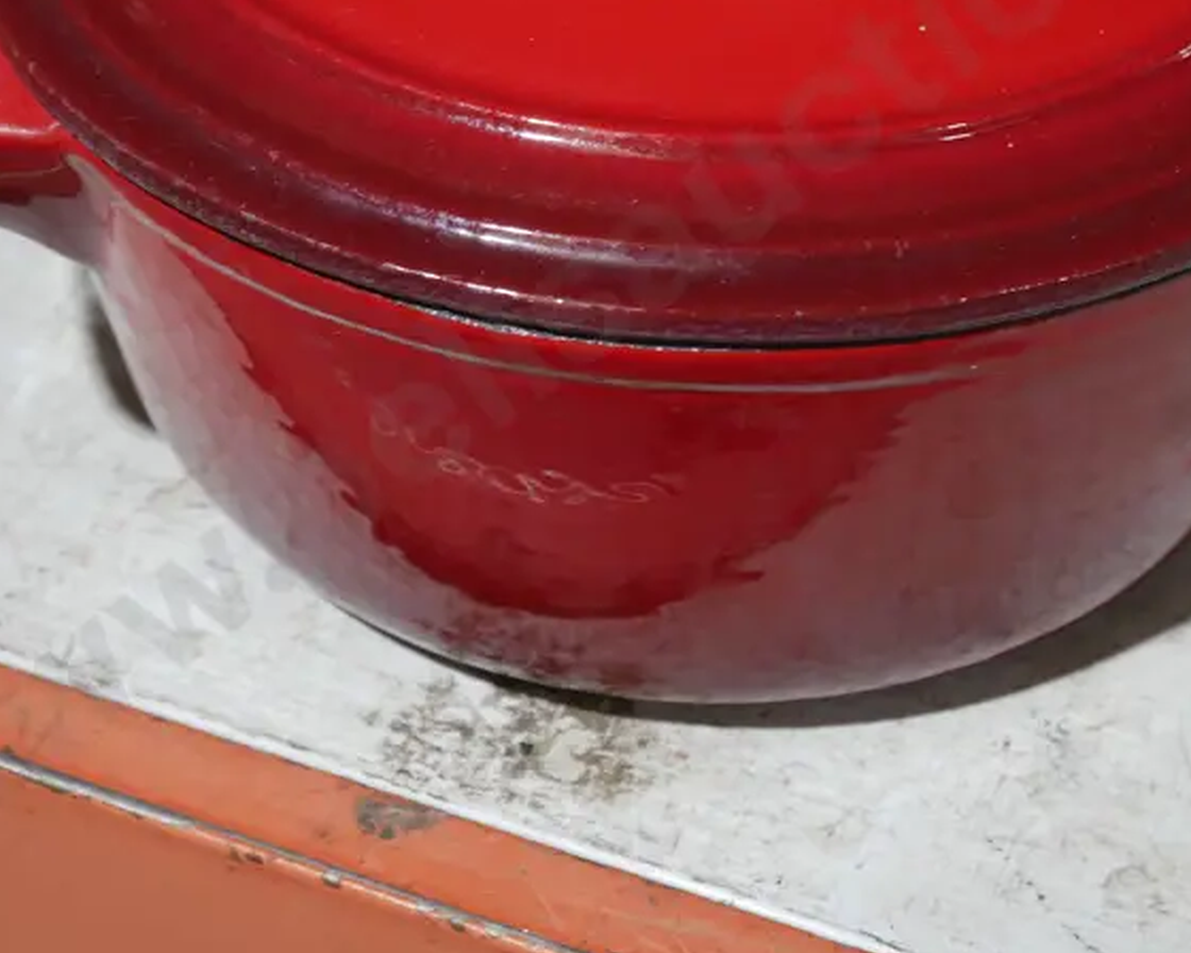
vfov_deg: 20.2
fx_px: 2644
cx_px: 757
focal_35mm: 75
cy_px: 175
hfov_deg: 25.3
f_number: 4.6
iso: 500
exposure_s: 1/60
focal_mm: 21
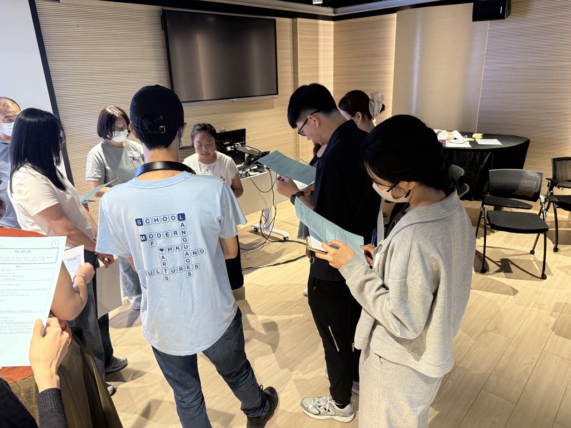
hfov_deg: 71.6
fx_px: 396
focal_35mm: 24
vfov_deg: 56.8
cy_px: 214
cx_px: 286
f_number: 1.78
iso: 250
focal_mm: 6.76
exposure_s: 1/60
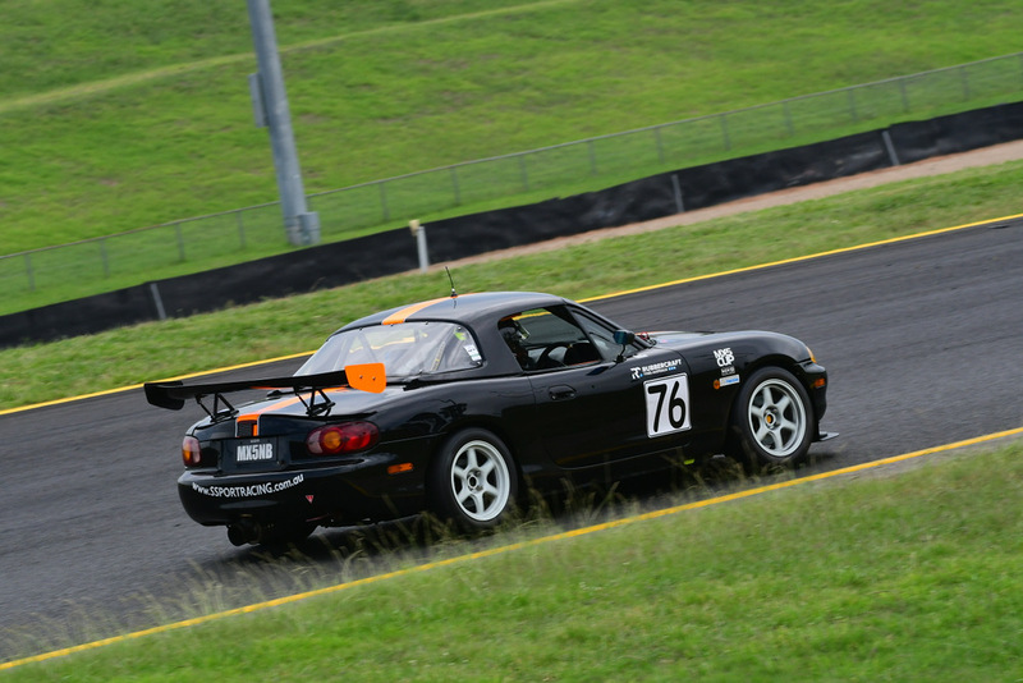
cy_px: 342
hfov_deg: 6.9
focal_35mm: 300
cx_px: 512
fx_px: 8528
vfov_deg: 4.6
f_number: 11
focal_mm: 200
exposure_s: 1/640
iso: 640
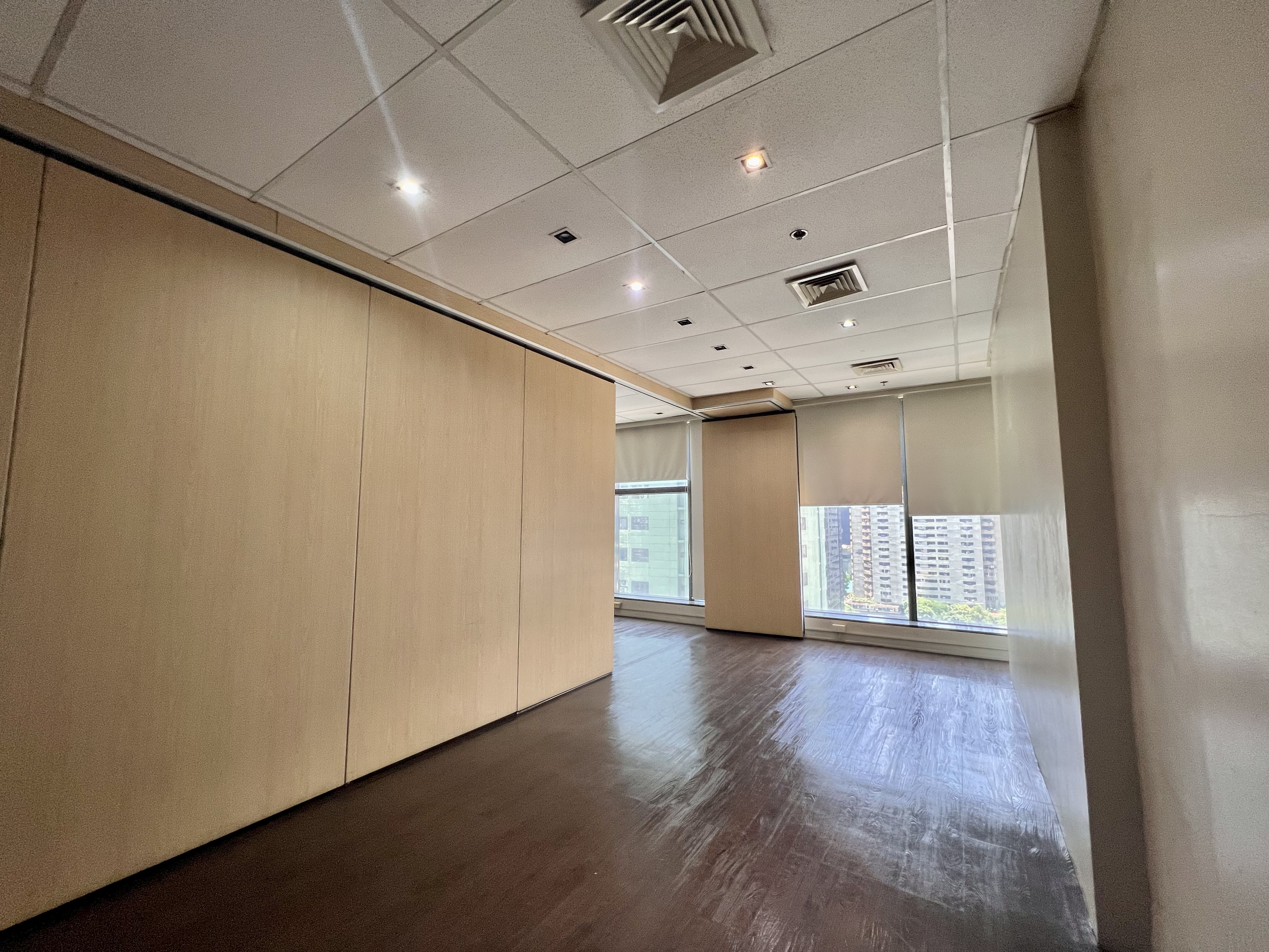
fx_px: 477
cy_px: 476
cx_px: 634
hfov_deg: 106.2
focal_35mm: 13
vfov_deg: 89.9
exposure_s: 1/60
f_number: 1.8
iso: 200
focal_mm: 1.57
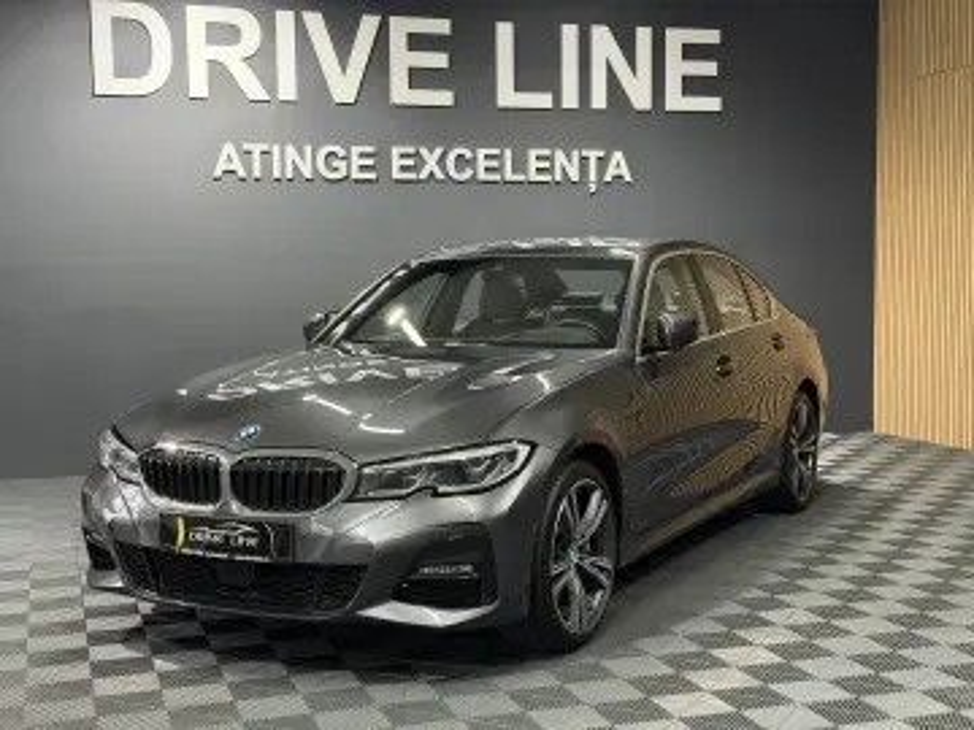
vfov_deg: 30.3
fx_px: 1351
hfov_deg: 39.7
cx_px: 487
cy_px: 365
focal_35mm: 48
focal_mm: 6.76
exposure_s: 1/100
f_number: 1.78
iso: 250
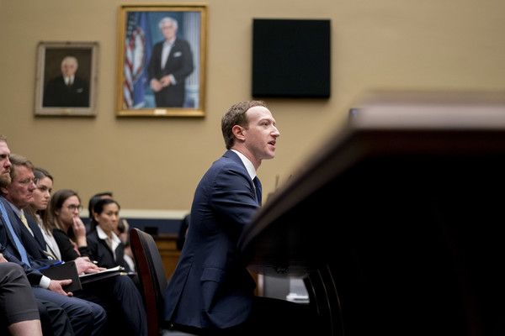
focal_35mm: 70
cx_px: 252
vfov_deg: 19.5
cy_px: 168
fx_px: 982
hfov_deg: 28.8
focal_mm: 70
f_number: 2.8
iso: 4000
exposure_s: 1/800
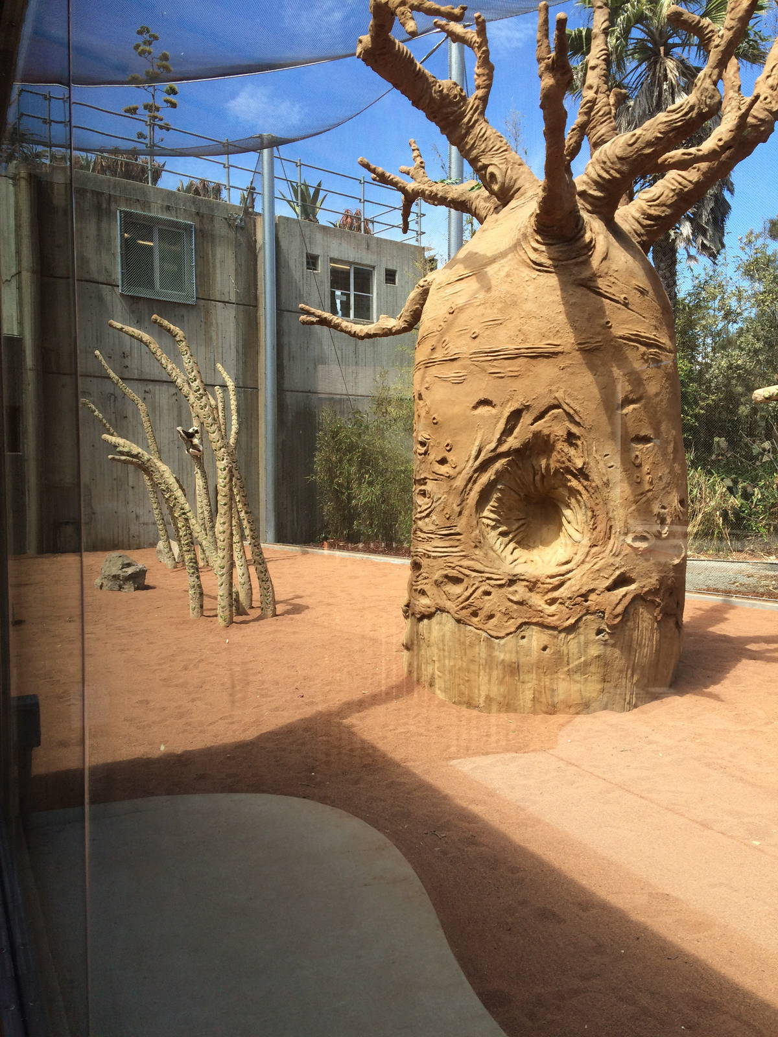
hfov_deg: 48.2
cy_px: 518
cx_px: 389
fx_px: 869
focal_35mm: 29
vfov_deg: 61.7
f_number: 2.2
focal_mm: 4.15
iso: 32
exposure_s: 1/662
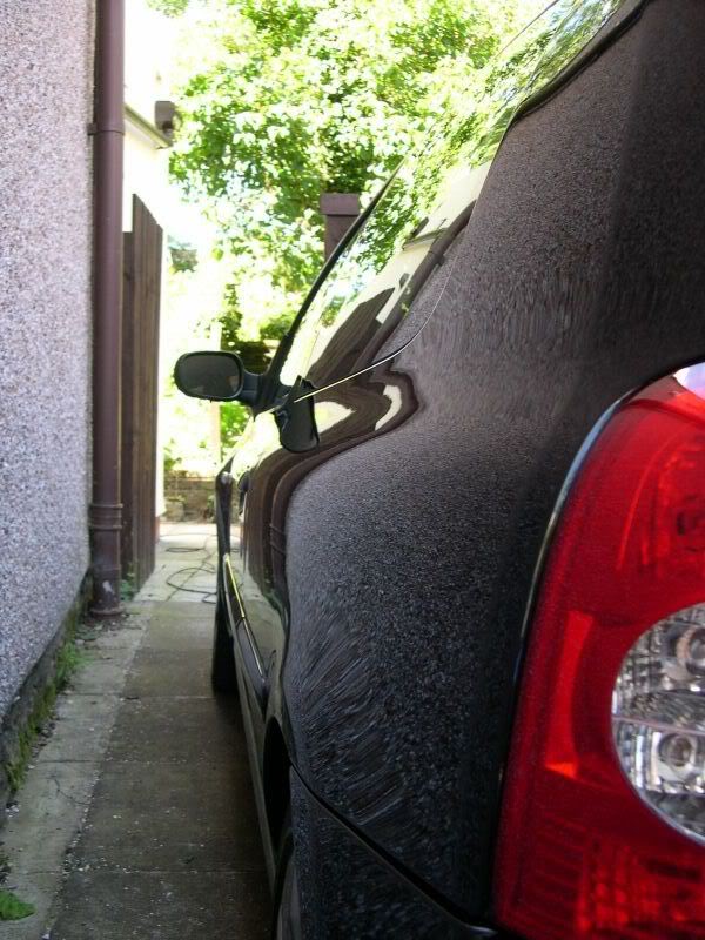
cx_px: 352
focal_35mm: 38
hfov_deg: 37.7
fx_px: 1032
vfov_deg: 49.0
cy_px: 470
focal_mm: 8
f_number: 2.8
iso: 100
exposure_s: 1/49.2
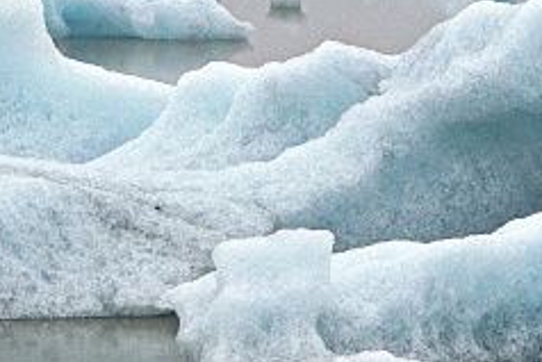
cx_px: -32
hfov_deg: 4.7
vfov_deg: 3.2
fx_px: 6553
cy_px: 118
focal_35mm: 435
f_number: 8
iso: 100
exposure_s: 1/125
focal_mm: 64
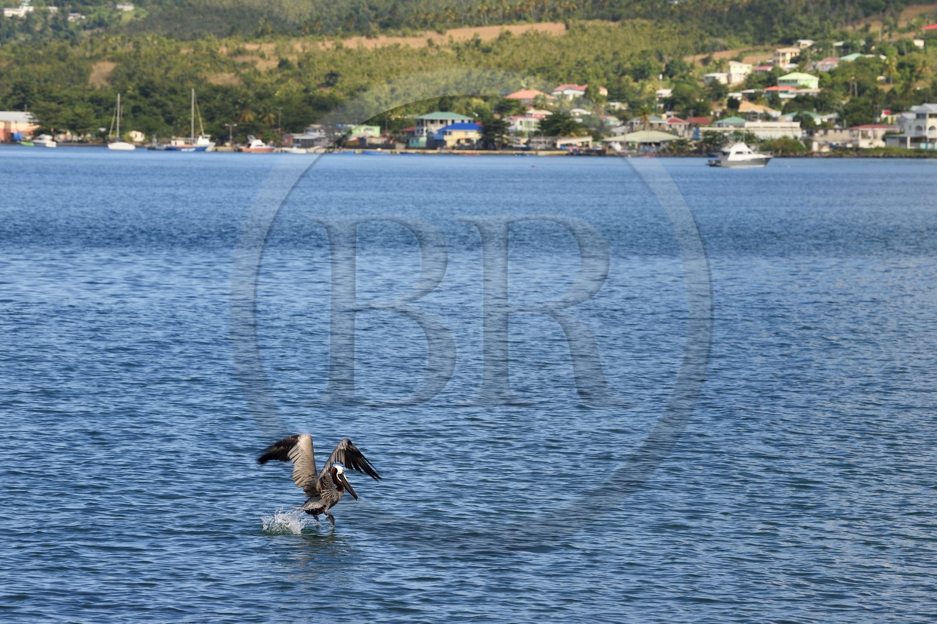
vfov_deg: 6.9
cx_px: 468
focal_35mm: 200
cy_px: 312
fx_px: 5204
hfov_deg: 10.3
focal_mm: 200
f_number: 10
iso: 200
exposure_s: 1/400
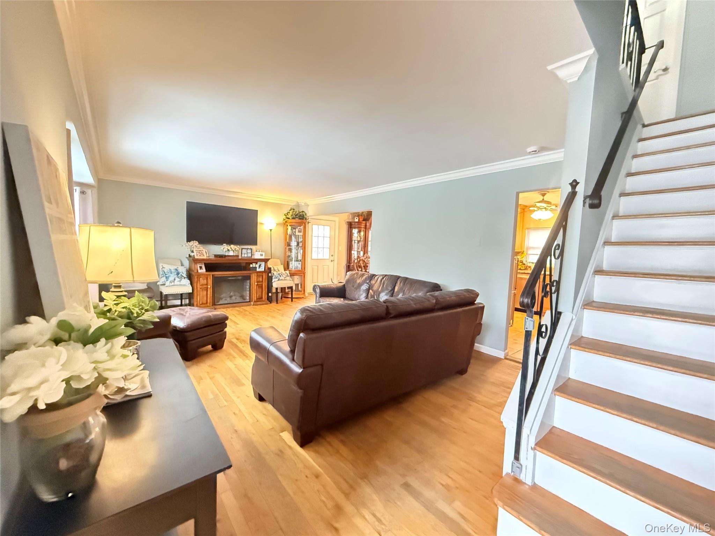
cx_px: 358
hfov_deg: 102.1
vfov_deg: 85.7
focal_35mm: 14
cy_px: 268
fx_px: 289
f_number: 2.2
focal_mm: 2.22
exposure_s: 1/24
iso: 2500
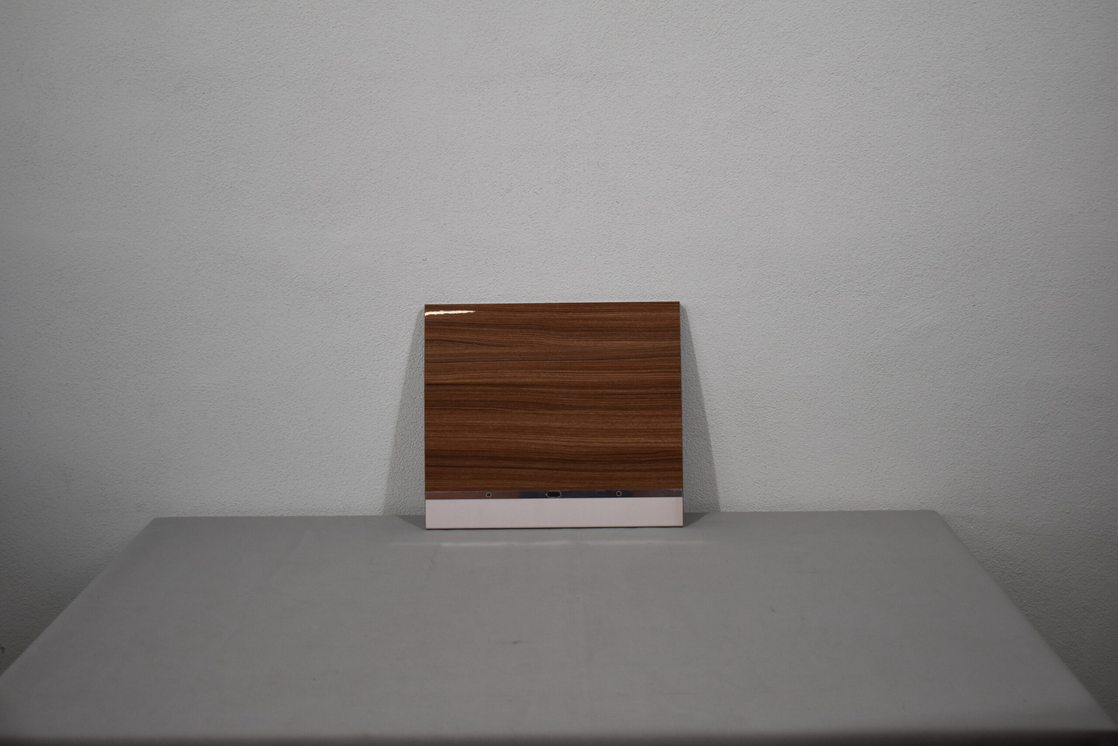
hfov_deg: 42.3
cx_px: 559
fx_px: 1444
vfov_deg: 28.9
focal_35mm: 46
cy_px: 373
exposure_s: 1/250
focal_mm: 31
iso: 400
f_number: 4.2
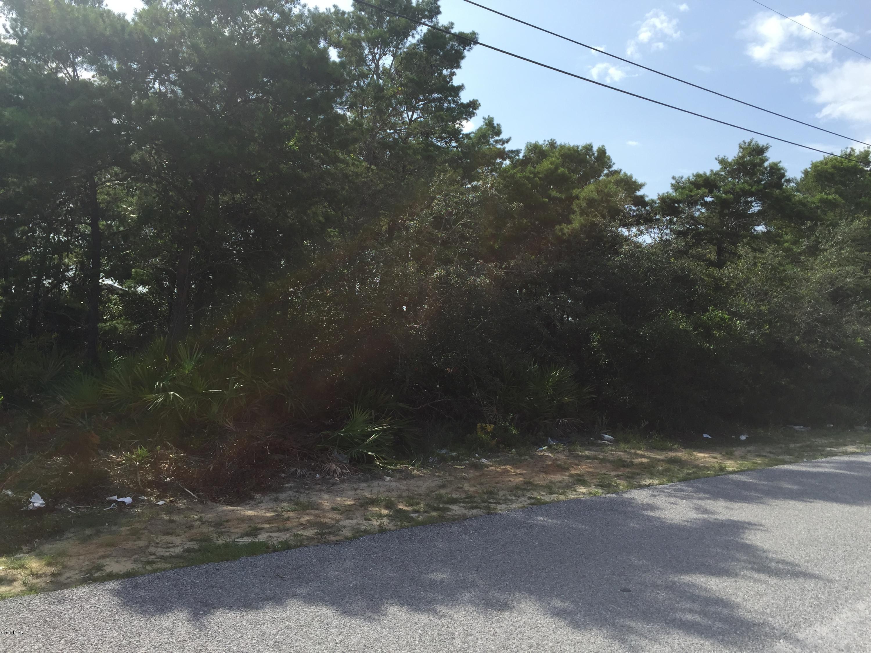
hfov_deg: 61.7
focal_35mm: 29
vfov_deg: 48.2
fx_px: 730
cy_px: 326
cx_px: 436
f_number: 2.2
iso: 32
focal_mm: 4.15
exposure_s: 1/1582
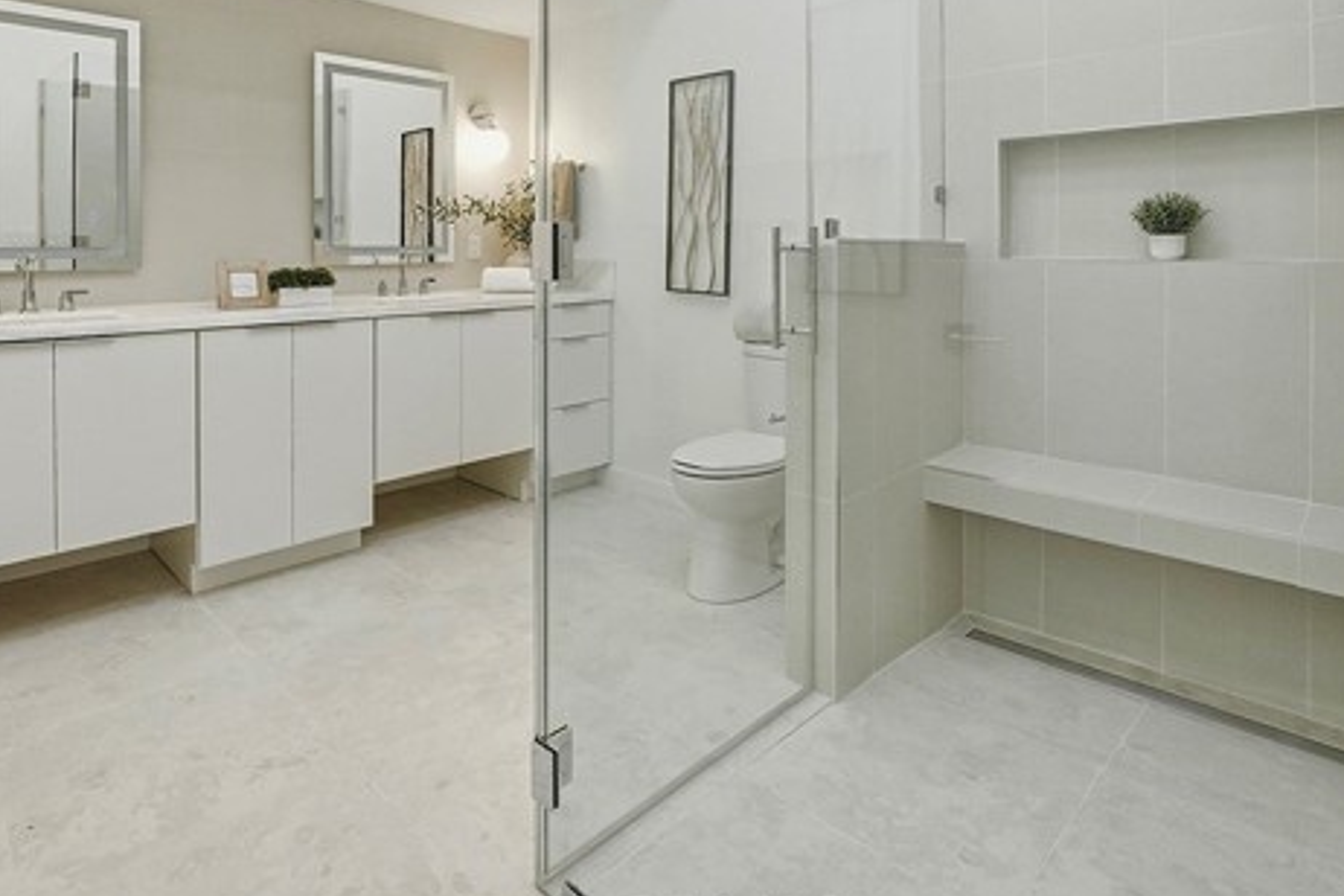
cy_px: 346
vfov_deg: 66.5
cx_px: 547
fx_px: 672
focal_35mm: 18
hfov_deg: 89.0
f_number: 5.6
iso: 1000
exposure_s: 1/2000
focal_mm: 13
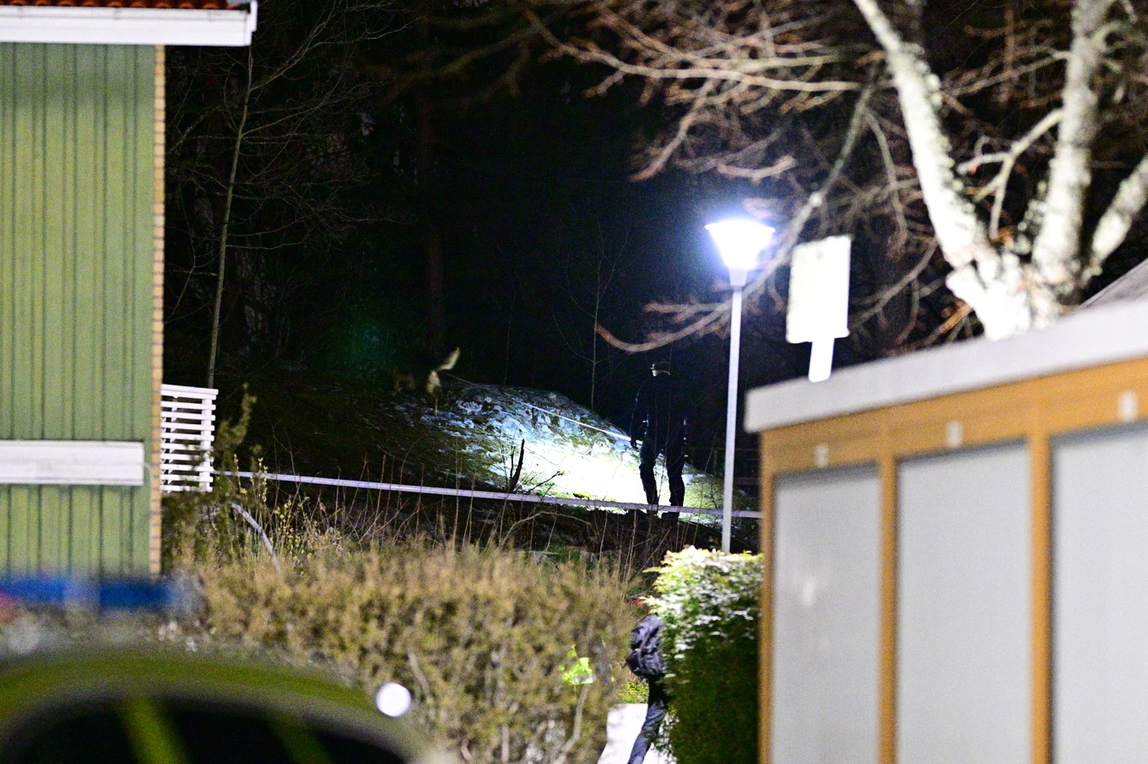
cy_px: 382
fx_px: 4304
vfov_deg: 10.2
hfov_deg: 15.2
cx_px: 574
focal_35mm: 135
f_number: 1.8
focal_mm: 135
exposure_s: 1/60
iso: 12800
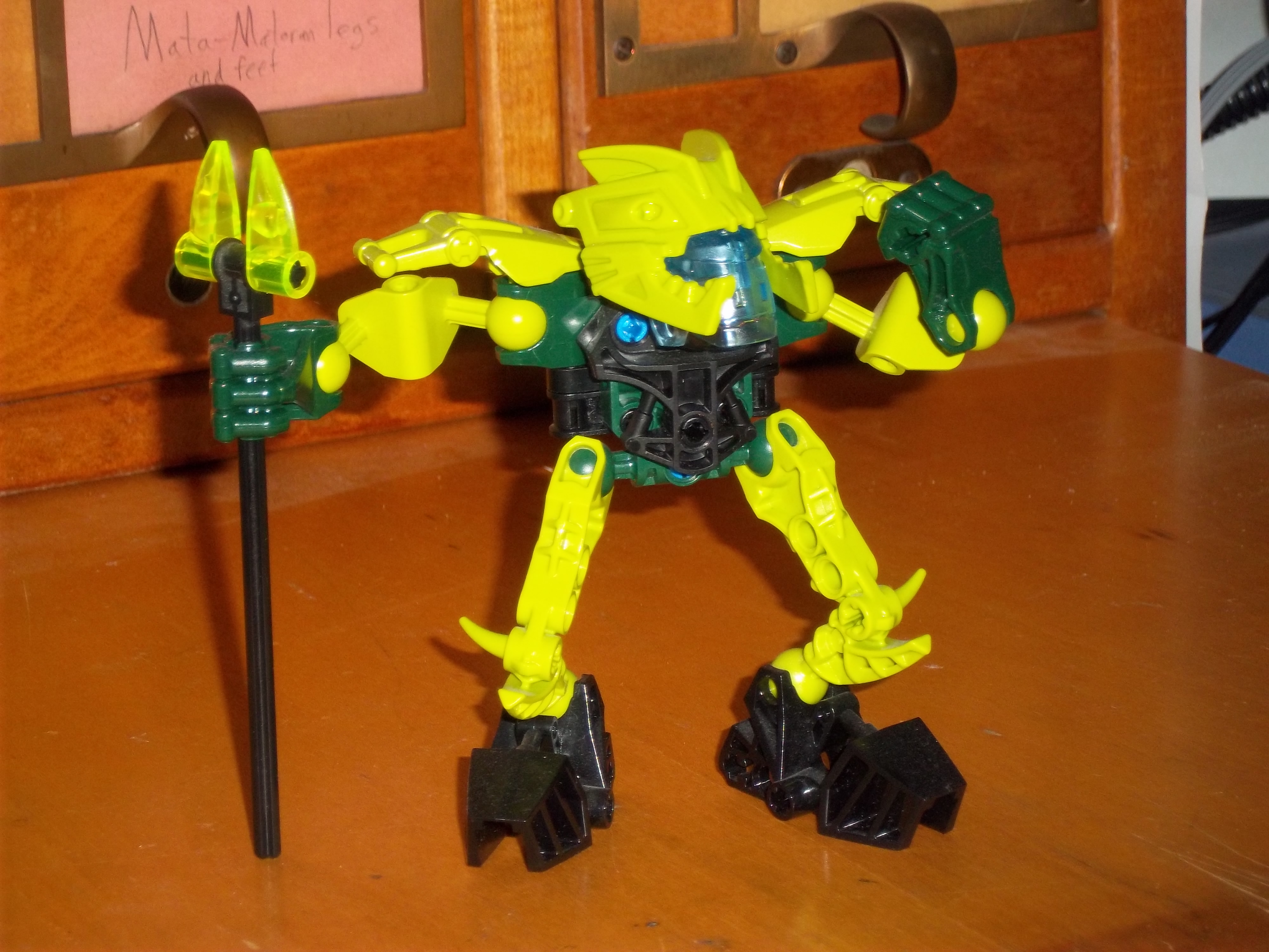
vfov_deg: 11.7
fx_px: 4656
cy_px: 476
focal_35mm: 127
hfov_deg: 15.5
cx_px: 634
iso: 160
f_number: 5.68
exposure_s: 1/60
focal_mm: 22.8
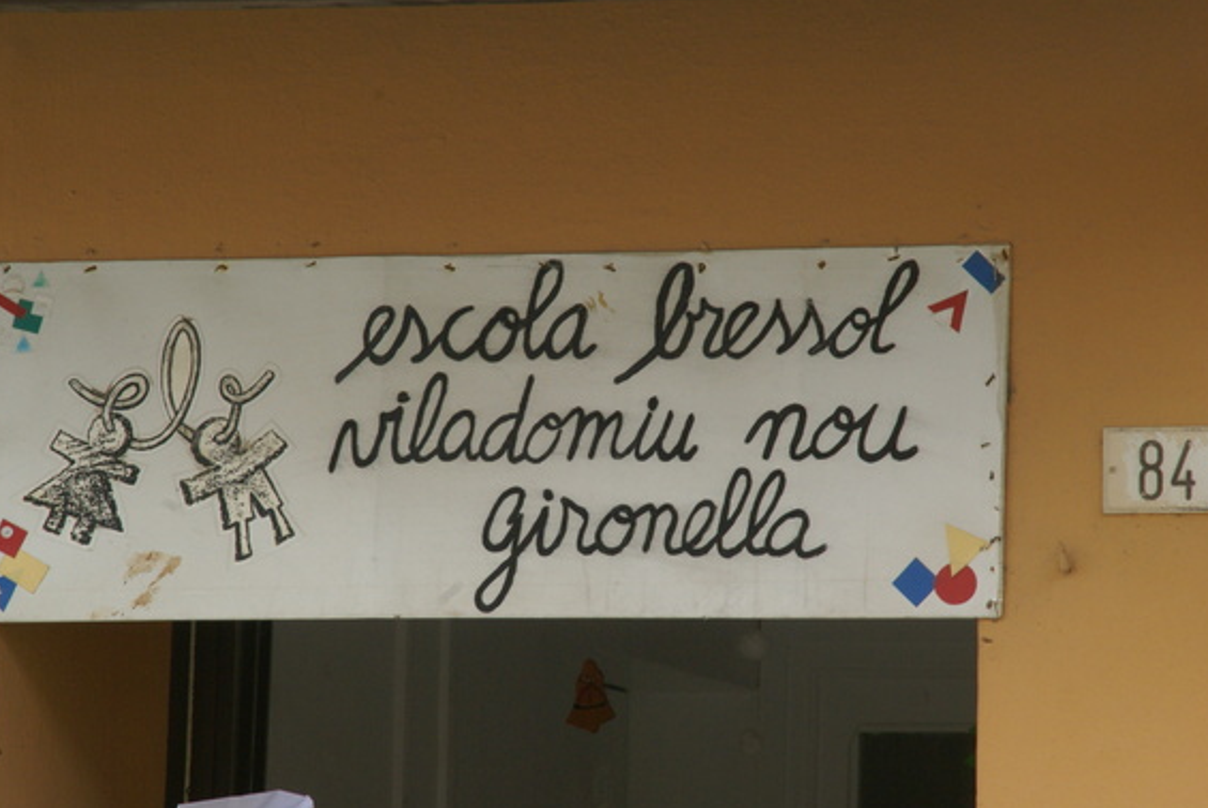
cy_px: 423
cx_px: 556
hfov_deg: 8.1
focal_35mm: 255
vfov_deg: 5.4
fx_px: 8565
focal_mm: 150
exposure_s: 1/60
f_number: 22
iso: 400
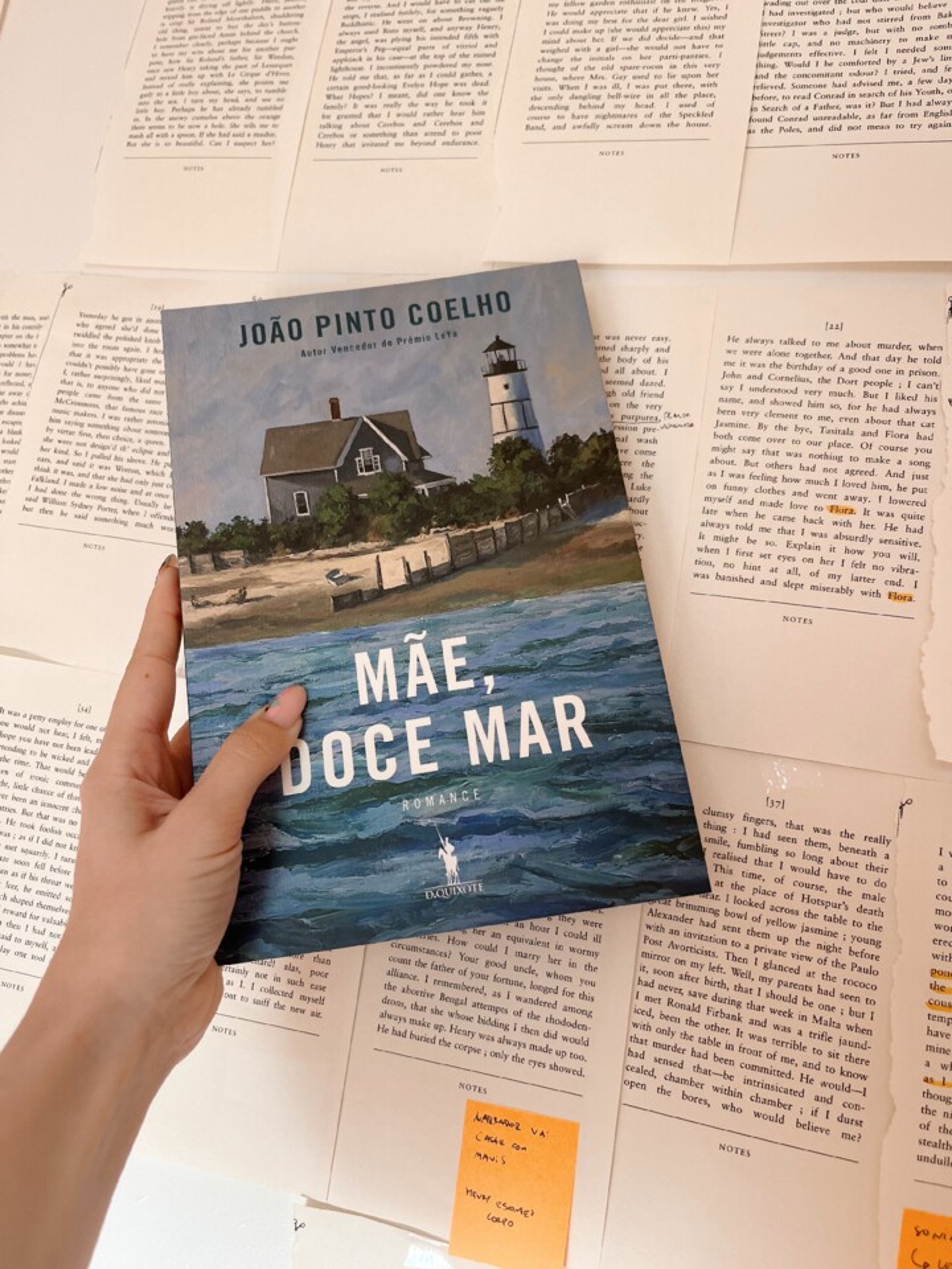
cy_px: 634
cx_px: 476
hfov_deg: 53.1
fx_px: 953
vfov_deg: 67.3
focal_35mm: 26
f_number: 1.6
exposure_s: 1/121
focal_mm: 5.1
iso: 100
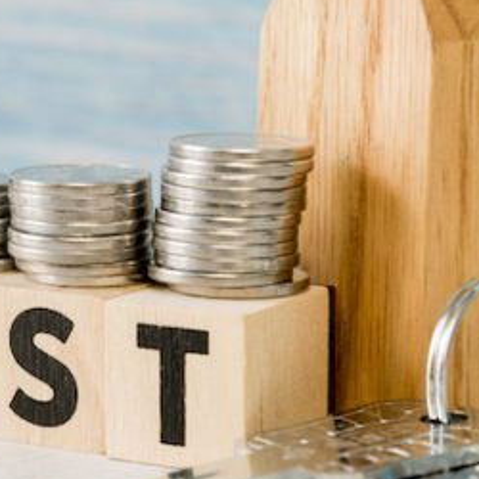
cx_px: 2
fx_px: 3068
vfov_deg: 8.9
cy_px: 276
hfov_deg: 8.9
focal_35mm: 196
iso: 100
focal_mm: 75
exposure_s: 1/2
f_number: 8
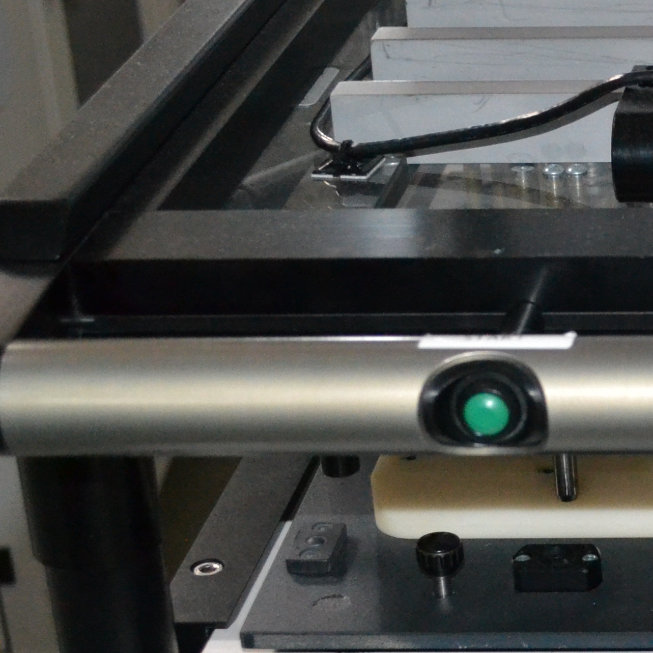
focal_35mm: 119
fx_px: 2540
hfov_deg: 13.7
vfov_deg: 14.6
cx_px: 989
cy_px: 447
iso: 2200
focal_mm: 26
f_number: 4.2
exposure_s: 1/60
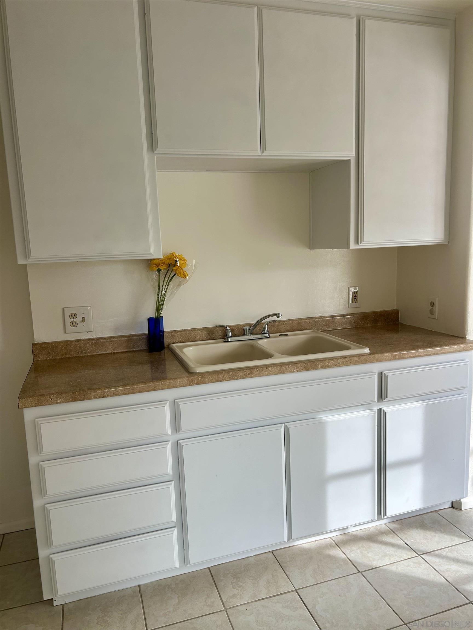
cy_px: 315
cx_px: 236
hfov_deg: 53.1
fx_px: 474
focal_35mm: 26
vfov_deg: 67.3
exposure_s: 1/249
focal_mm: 5.7
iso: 40
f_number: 1.5
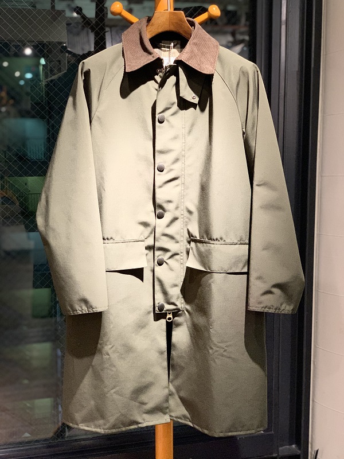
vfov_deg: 36.8
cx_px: 172
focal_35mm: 52
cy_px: 230
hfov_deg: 28.0
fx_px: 689
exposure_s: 1/60
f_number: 2.4
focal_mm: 6
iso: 400
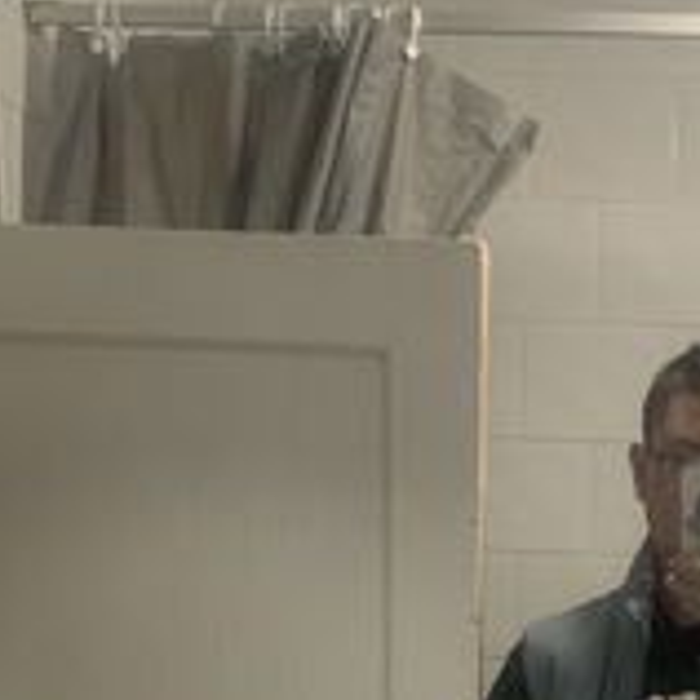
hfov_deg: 28.7
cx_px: 589
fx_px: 1327
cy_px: 727
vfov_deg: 27.6
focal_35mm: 58
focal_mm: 4.25
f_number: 1.8
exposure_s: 1/60
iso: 125
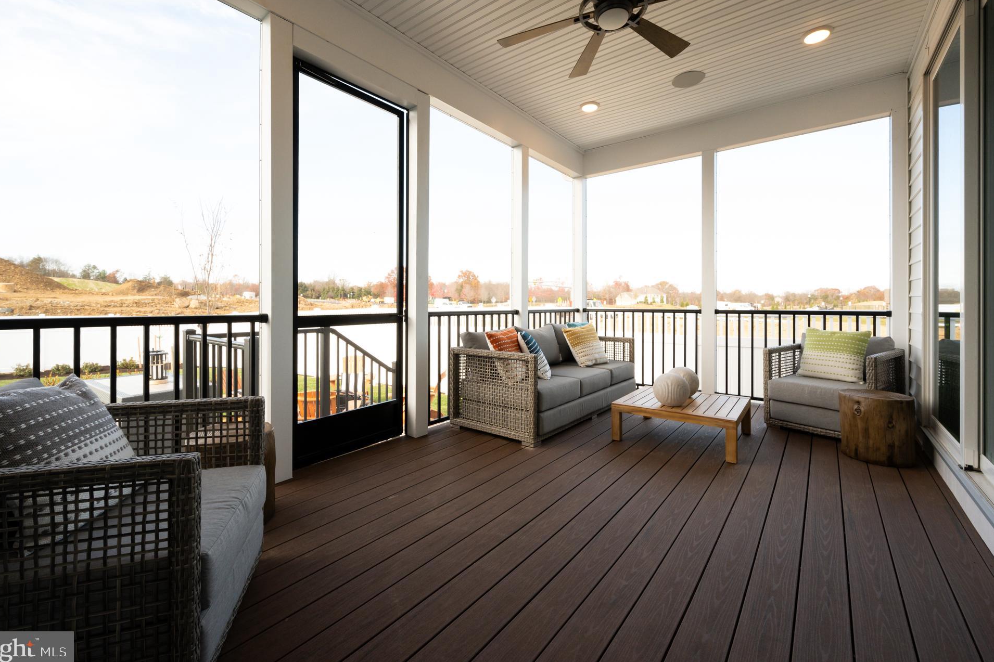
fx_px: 414
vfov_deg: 77.3
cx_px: 492
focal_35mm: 15
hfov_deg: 100.4
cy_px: 315
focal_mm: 14
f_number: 13
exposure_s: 1/80
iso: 800
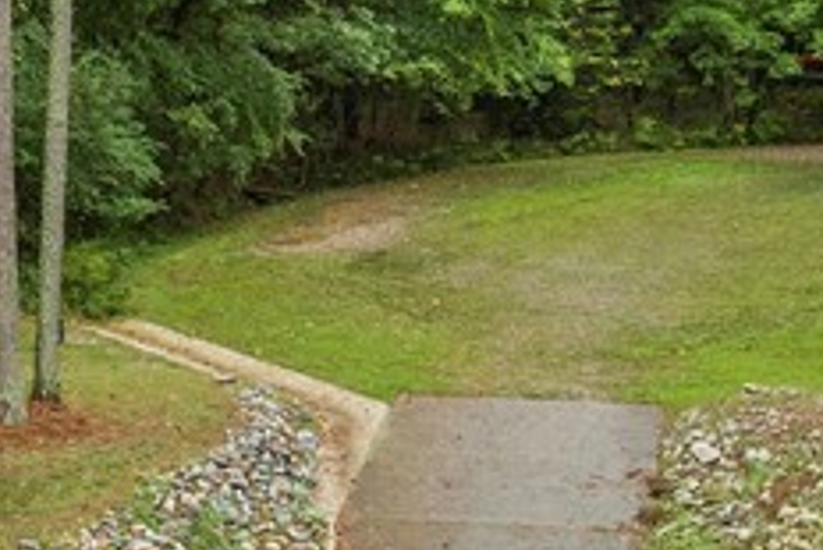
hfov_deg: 18.6
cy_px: 238
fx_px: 2516
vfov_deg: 12.5
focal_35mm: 110
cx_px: 394
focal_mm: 12.29
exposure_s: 1/8
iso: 100
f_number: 8
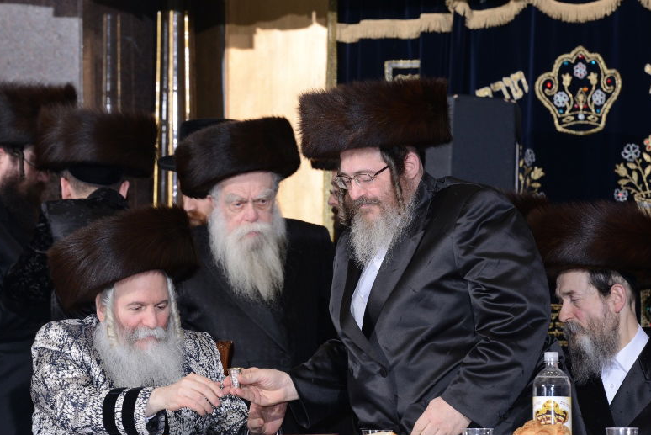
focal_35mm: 238
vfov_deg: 5.8
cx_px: 299
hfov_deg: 8.6
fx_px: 4306
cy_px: 234
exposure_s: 1/160
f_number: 8
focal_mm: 180
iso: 640
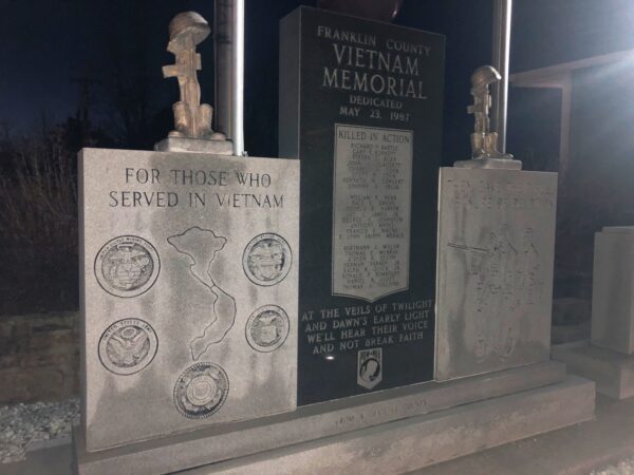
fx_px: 513
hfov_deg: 63.4
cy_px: 238
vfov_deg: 49.7
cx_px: 317
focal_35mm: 28
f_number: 1.8
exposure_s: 1/4
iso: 200
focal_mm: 3.99
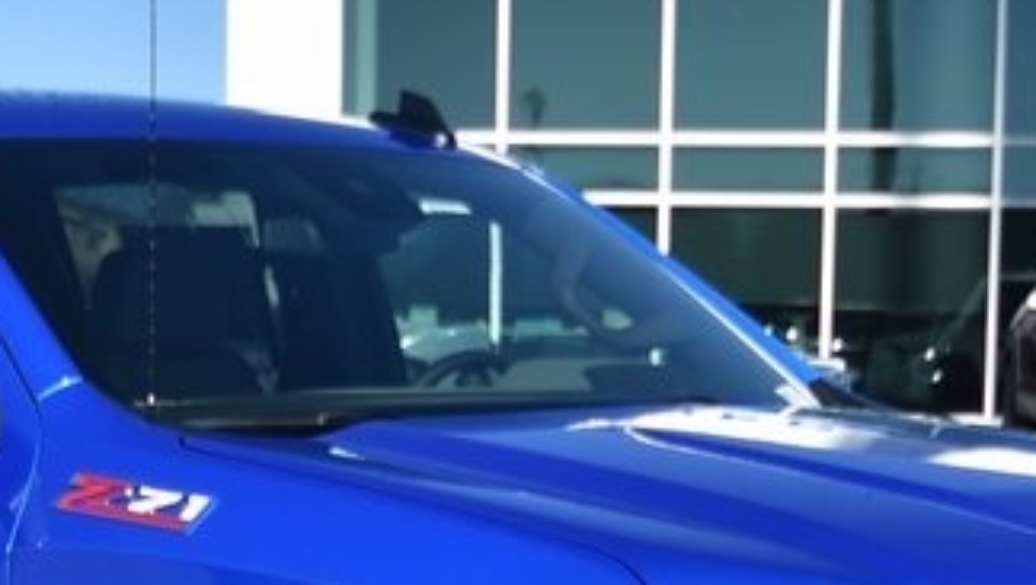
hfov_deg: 17.9
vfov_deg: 10.0
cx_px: 261
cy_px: 738
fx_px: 3272
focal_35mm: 119
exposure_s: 1/1000
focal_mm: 24
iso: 100
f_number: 4.5
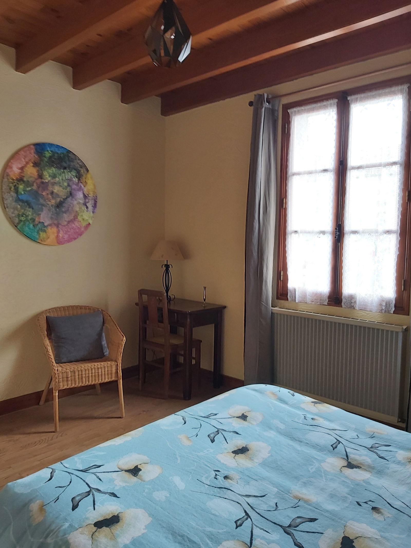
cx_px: 206
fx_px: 412
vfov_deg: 67.3
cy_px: 274
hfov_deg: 53.1
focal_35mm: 26
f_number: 1.7
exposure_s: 1/50
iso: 125
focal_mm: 3.92
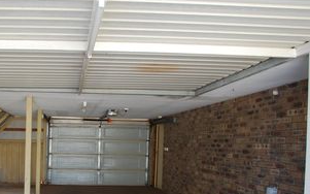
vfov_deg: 29.3
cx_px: 74
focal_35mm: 43
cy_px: 148
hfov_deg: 44.5
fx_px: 363
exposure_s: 1/60
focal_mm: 18
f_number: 4
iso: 200
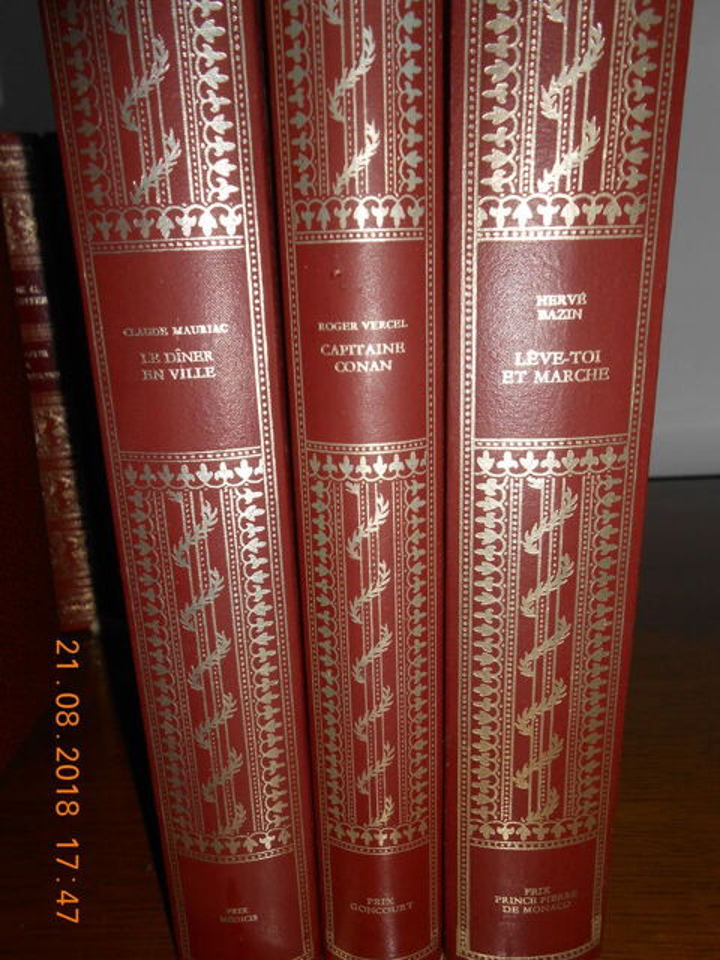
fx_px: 721
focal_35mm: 26
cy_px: 480
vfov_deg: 67.3
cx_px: 360
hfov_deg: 53.1
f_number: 11.5
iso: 80
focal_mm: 4.6
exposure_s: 1/25
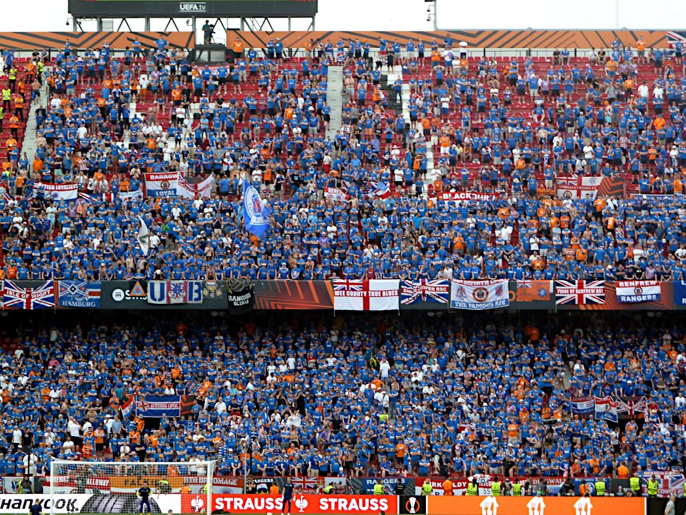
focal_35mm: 137
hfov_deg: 14.4
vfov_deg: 10.8
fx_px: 2715
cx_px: 343
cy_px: 258
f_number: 4.5
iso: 100
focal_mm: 22.5
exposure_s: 1/50
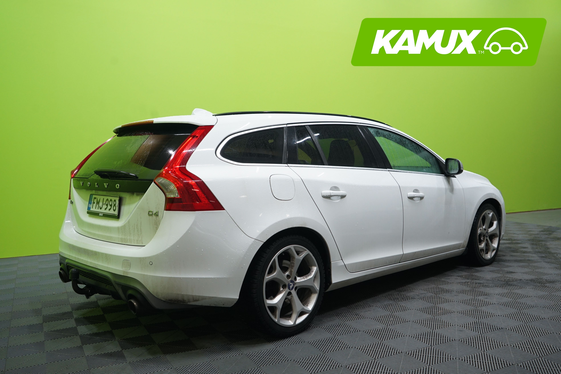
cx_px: 280
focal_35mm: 31
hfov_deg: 60.3
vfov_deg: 42.3
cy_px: 187
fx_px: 483
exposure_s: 1/20
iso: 1000
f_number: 5.6
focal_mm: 31
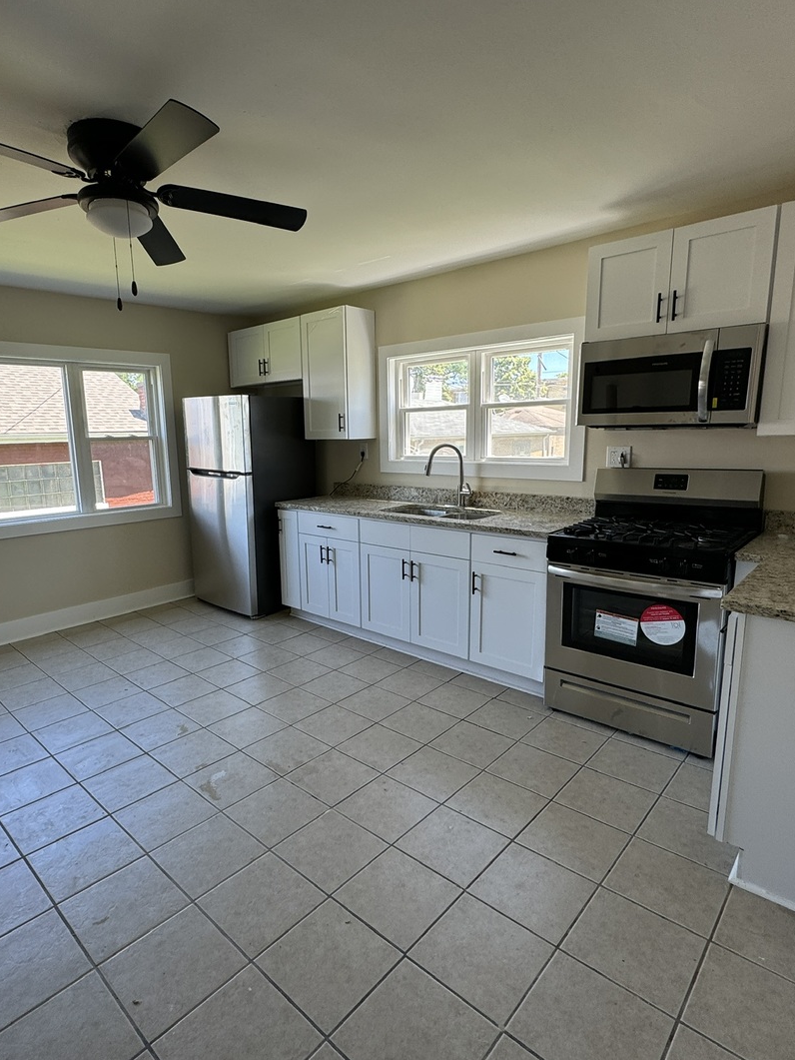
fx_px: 582
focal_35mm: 19
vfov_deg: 84.7
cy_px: 537
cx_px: 355
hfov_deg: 68.5
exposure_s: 1/99
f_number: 2.2
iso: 50
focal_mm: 2.22
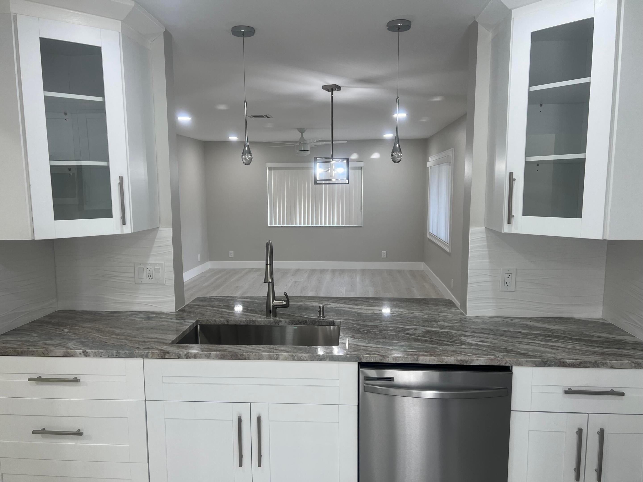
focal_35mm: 26
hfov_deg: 67.3
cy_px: 241
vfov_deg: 53.1
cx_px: 322
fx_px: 483
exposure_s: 1/120
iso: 64
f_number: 1.5
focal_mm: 5.7
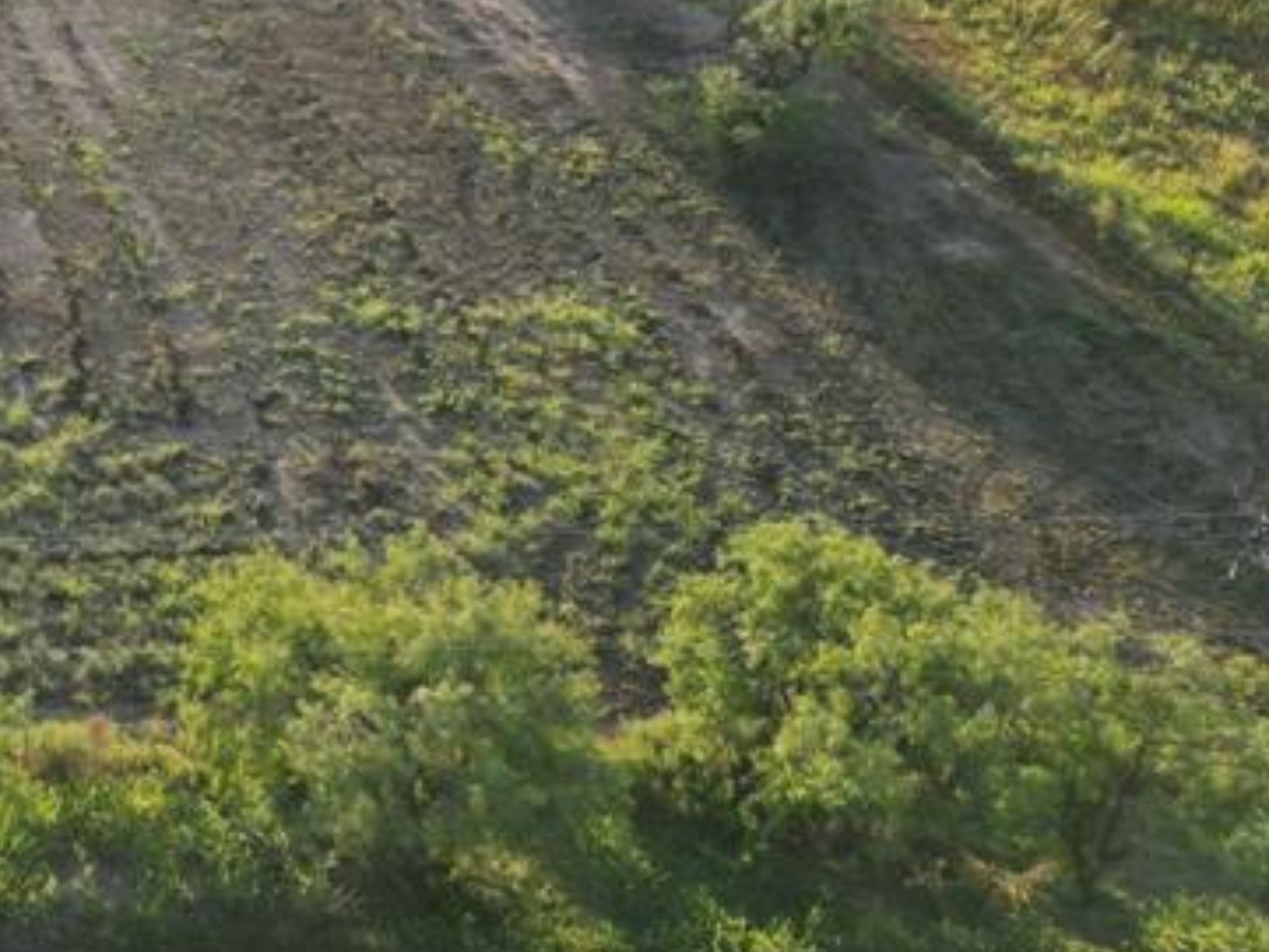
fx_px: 2494
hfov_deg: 23.9
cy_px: 18
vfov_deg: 21.0
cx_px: -510
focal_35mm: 68
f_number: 1.7
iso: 150
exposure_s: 1/1250
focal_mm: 6.72
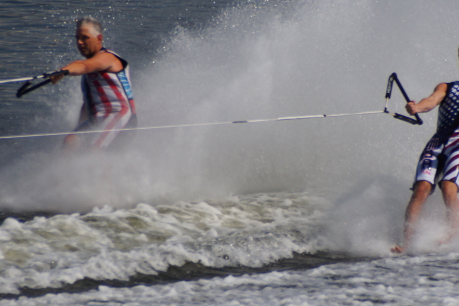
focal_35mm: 489
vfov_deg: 2.8
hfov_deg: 4.2
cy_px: 116
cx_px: 278
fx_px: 6233
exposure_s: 1/400
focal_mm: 250
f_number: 6.3
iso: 100
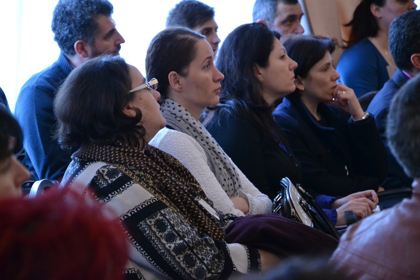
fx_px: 1837
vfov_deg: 8.7
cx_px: 210
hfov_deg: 13.0
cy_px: 140
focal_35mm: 158
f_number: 5.6
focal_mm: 105
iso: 3200
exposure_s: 1/40
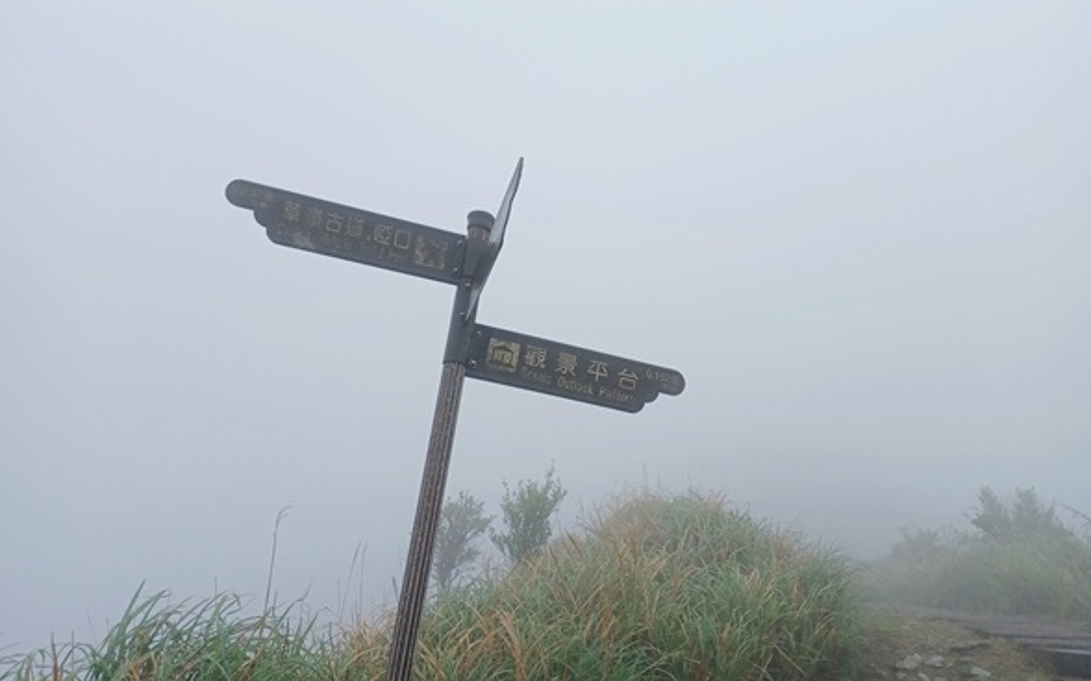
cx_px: 550
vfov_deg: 46.0
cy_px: 333
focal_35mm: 27
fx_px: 803
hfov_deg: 68.4
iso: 40
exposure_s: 1/119
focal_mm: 4.6
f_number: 1.8
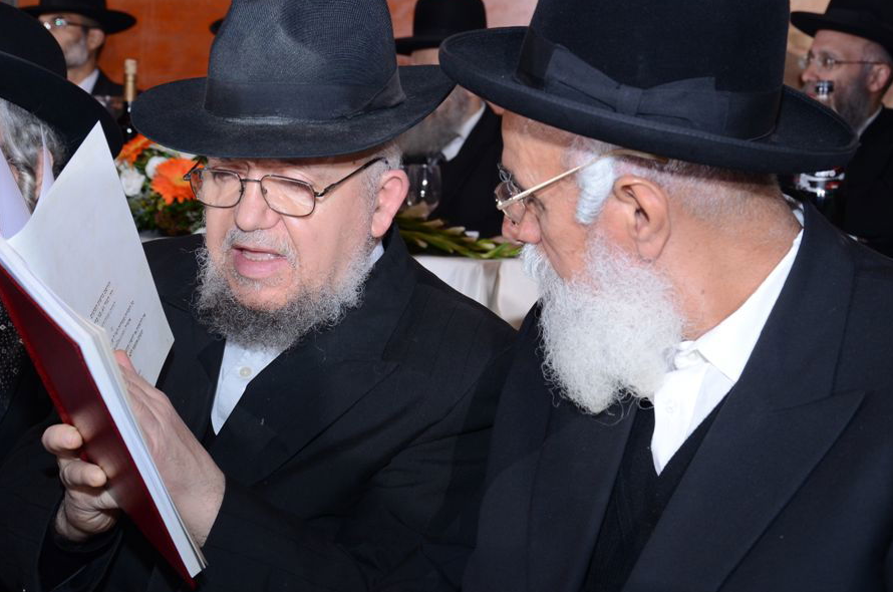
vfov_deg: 19.7
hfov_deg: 29.3
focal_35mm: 69
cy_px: 265
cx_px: 464
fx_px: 1708
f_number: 8
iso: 500
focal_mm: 40
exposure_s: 1/125
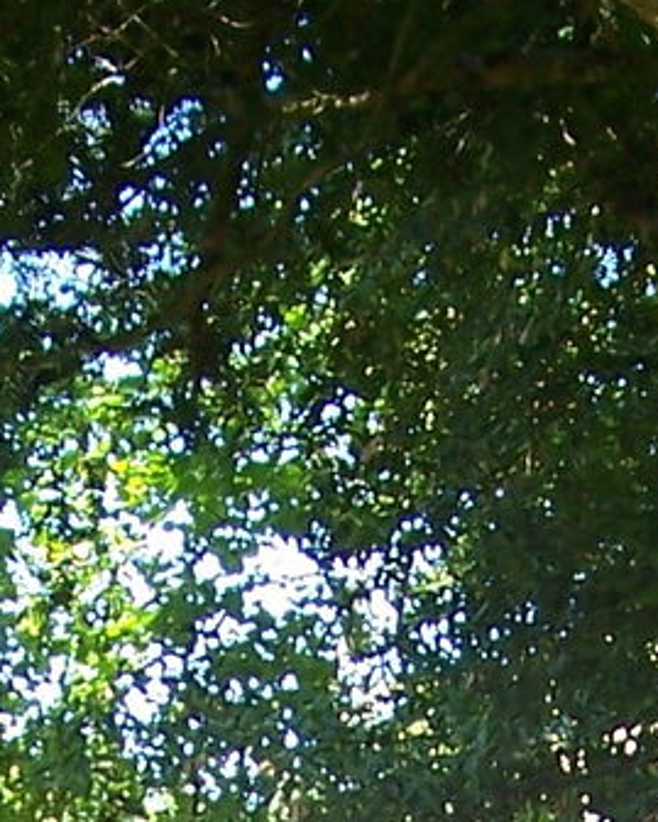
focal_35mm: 158
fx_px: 3844
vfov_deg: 11.5
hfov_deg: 9.8
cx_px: 342
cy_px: 1336
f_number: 2.7
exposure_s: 1/60
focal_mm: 5.6
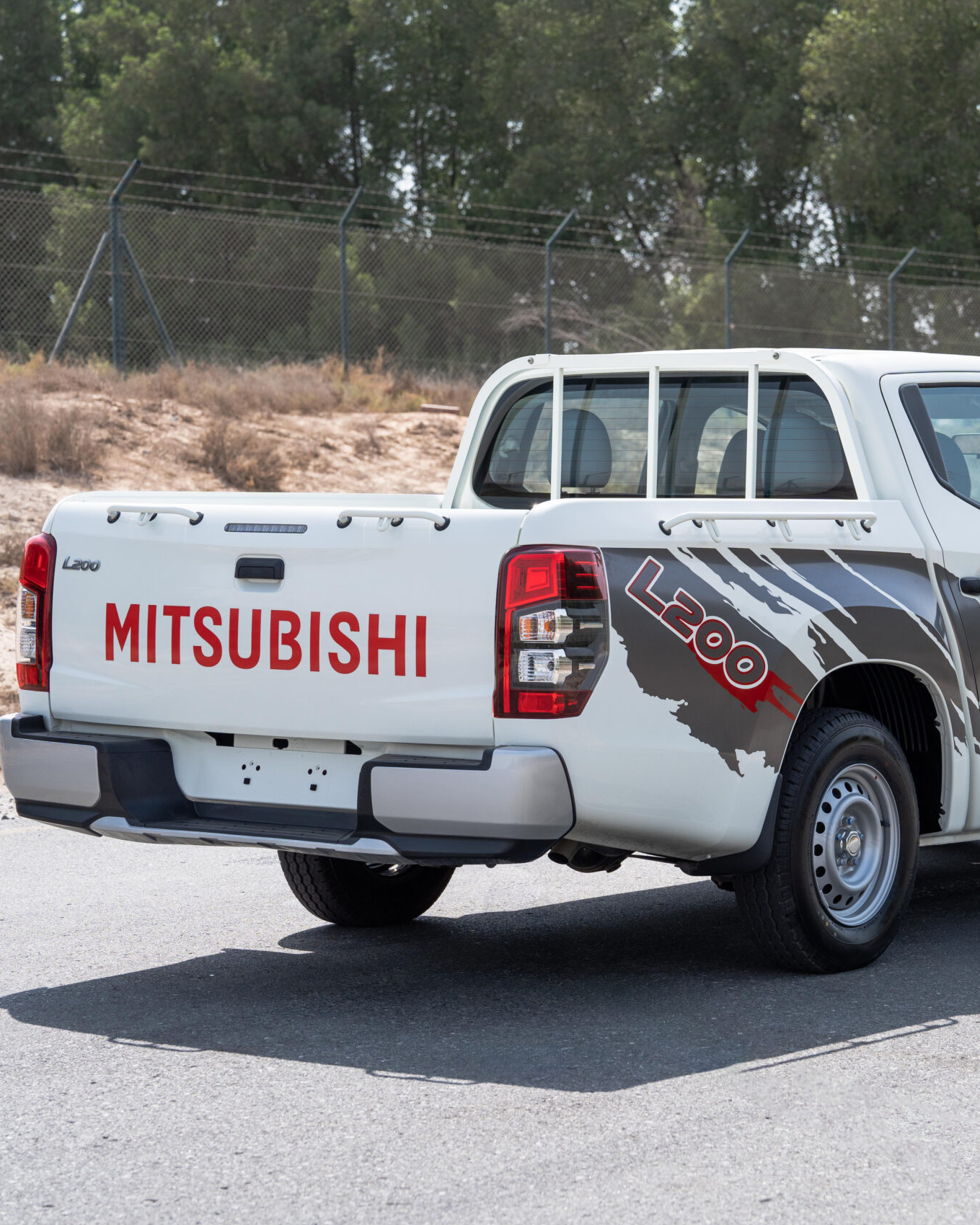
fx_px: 3590
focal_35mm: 99
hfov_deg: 15.5
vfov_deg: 19.4
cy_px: 612
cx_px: 723
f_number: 5
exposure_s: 1/800
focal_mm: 70
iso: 100
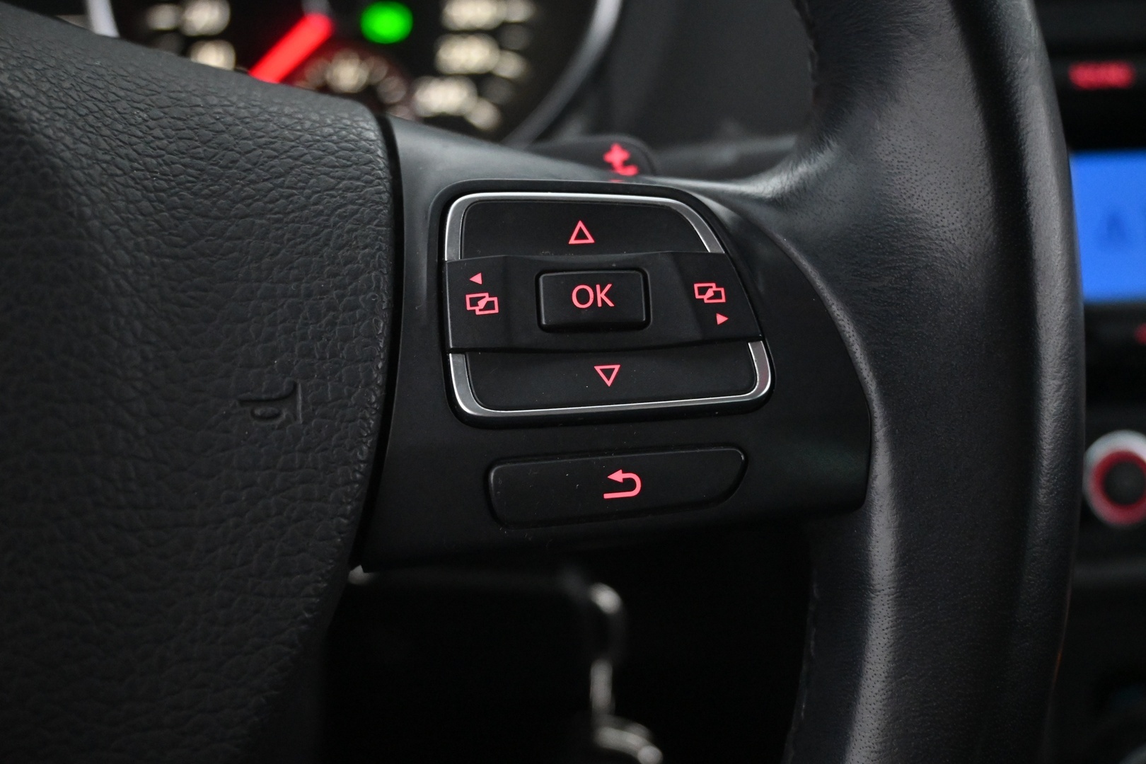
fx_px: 1432
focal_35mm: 45
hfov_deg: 43.6
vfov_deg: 29.9
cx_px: 573
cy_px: 382
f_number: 4.8
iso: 5600
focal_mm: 30
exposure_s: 1/50
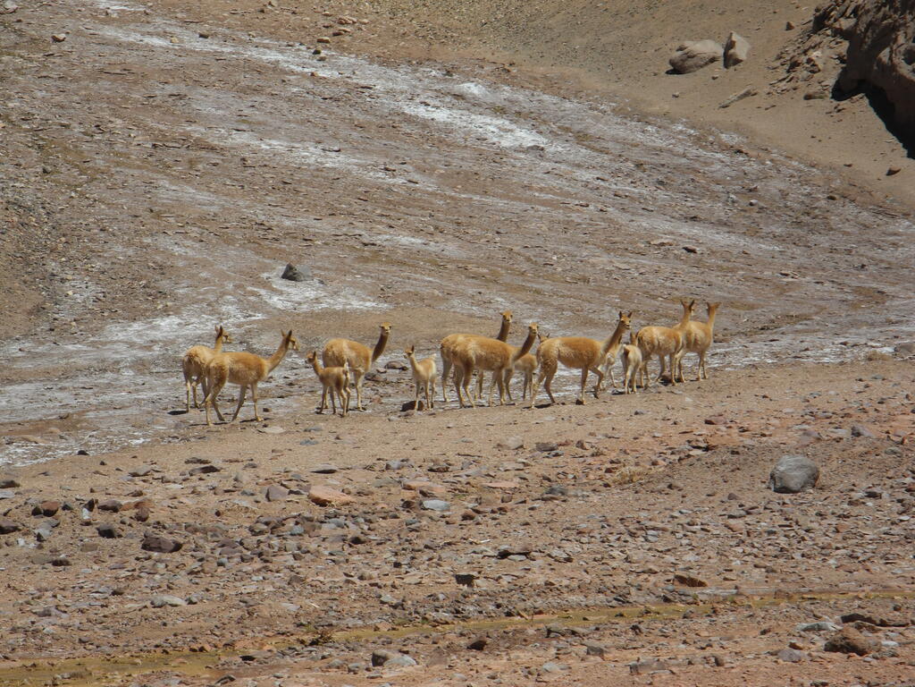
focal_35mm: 200
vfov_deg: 7.4
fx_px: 5287
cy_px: 344
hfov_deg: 9.9
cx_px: 458
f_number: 5.6
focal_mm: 42.6
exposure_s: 1/800
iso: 100
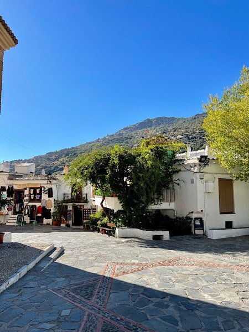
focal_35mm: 25
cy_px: 166
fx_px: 240
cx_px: 124
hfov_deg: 54.9
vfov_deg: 69.4
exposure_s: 1/2597
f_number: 1.6
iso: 32
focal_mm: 5.1
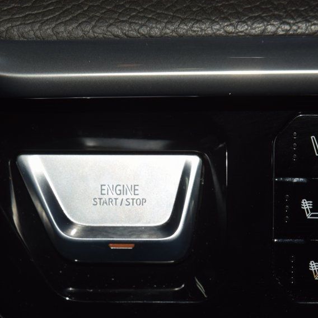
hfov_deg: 10.9
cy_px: 190
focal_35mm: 161
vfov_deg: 10.9
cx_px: 125
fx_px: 1673
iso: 100
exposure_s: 1/125
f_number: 8
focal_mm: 70
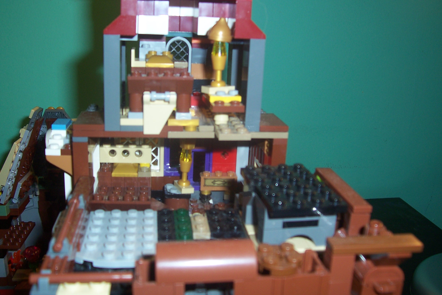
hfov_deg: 53.1
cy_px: 128
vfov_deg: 36.8
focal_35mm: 36
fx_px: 442
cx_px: 218
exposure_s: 1/60
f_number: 2.7
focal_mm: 5.6
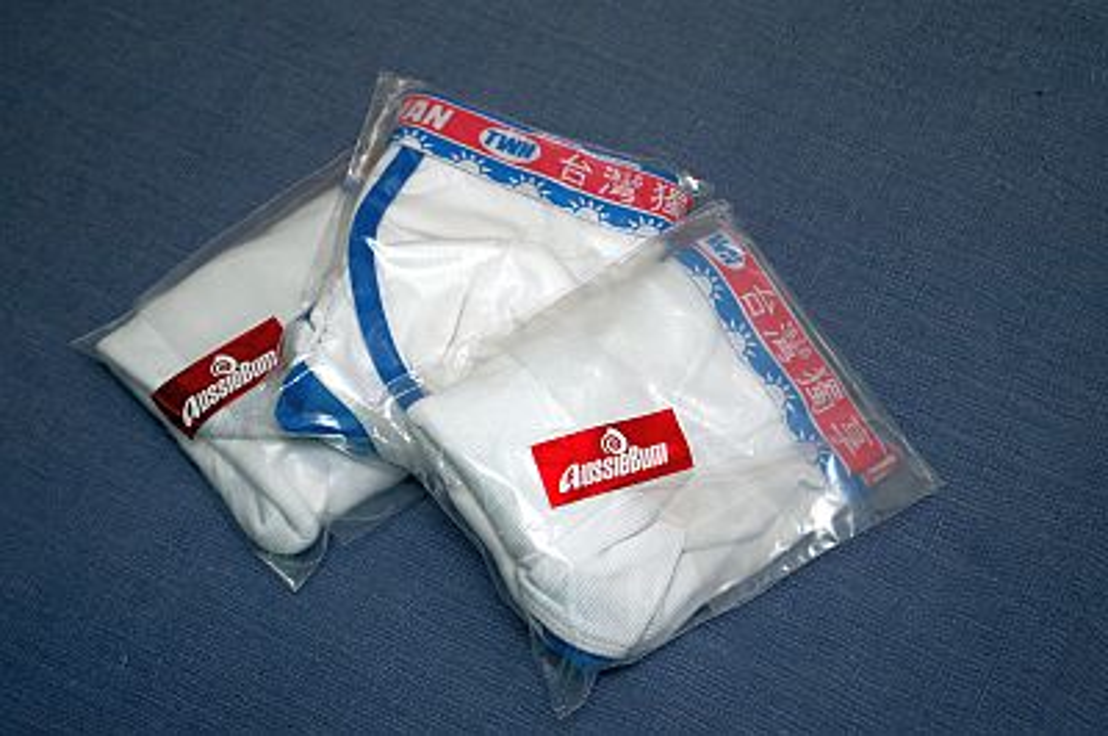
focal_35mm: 68
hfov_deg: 29.9
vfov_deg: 20.1
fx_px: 2076
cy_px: 368
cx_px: 554
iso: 200
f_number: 4.5
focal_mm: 45
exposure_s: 1/60
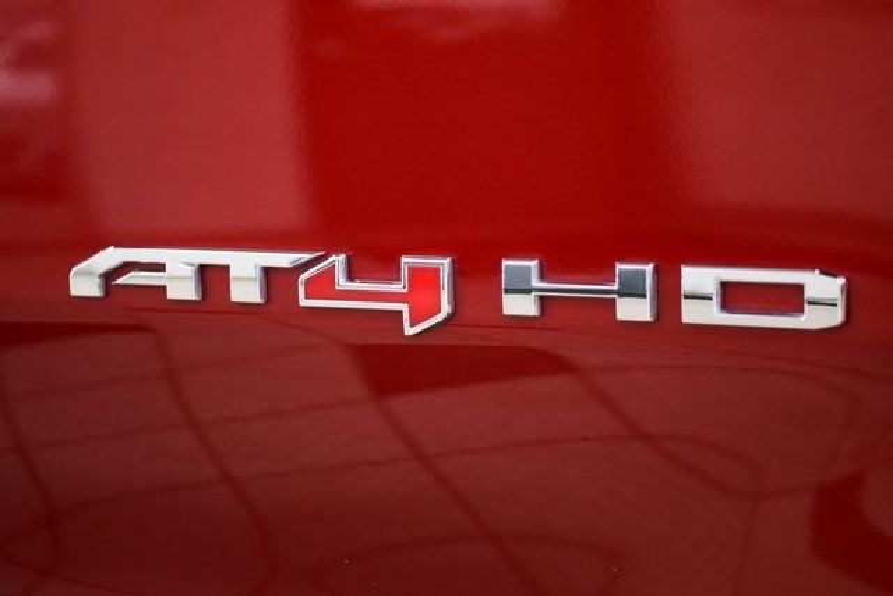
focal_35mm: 98
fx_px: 2419
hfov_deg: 20.9
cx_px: 446
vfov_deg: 14.0
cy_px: 298
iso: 1600
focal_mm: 65
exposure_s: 1/60
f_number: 2.8
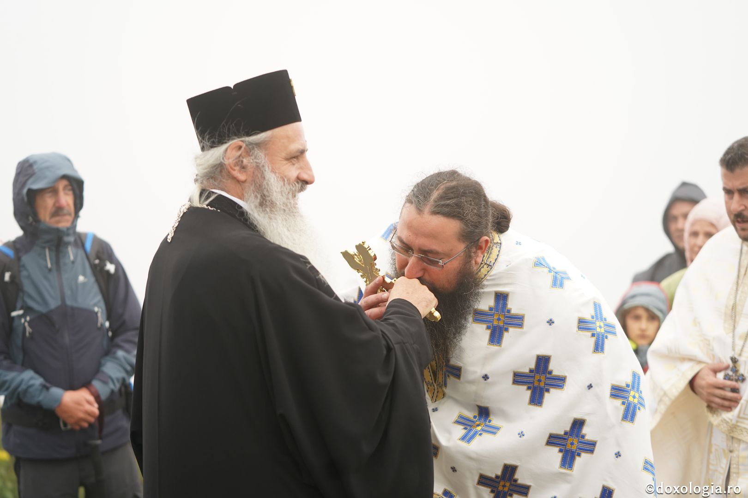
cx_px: 374
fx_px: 1454
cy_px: 249
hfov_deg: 28.8
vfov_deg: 19.5
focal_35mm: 70
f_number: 2.8
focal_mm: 70
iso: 640
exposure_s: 1/800
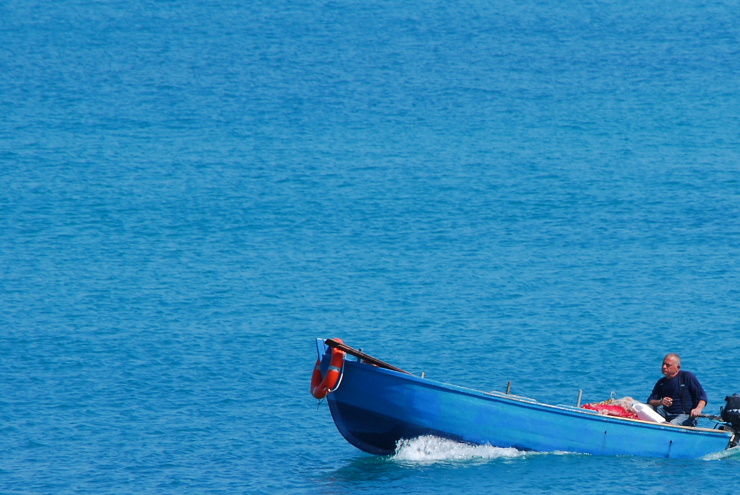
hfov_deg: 2.7
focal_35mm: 774
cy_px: 418
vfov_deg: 1.8
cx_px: 632
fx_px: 15930
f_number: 11
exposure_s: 1/160
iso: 100
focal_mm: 300
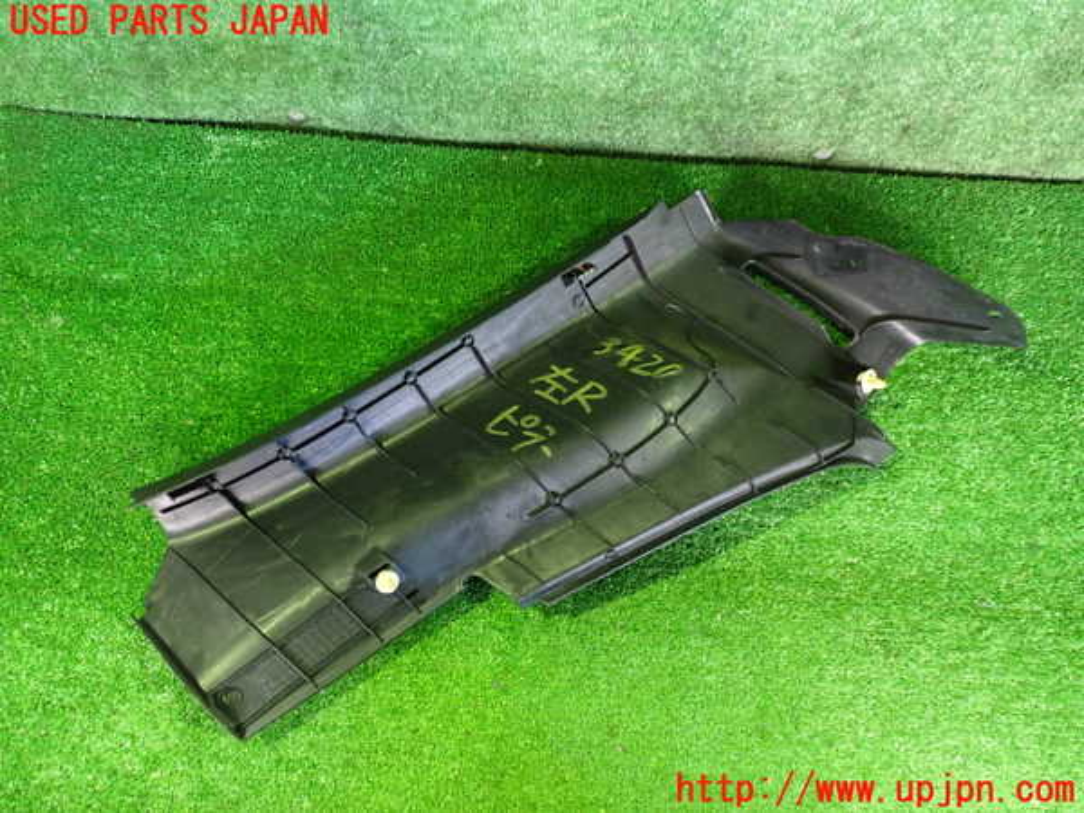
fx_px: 939
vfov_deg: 46.8
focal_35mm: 30
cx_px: 542
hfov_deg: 60.0
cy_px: 406
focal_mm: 5.4
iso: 800
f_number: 2.3
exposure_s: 1/20
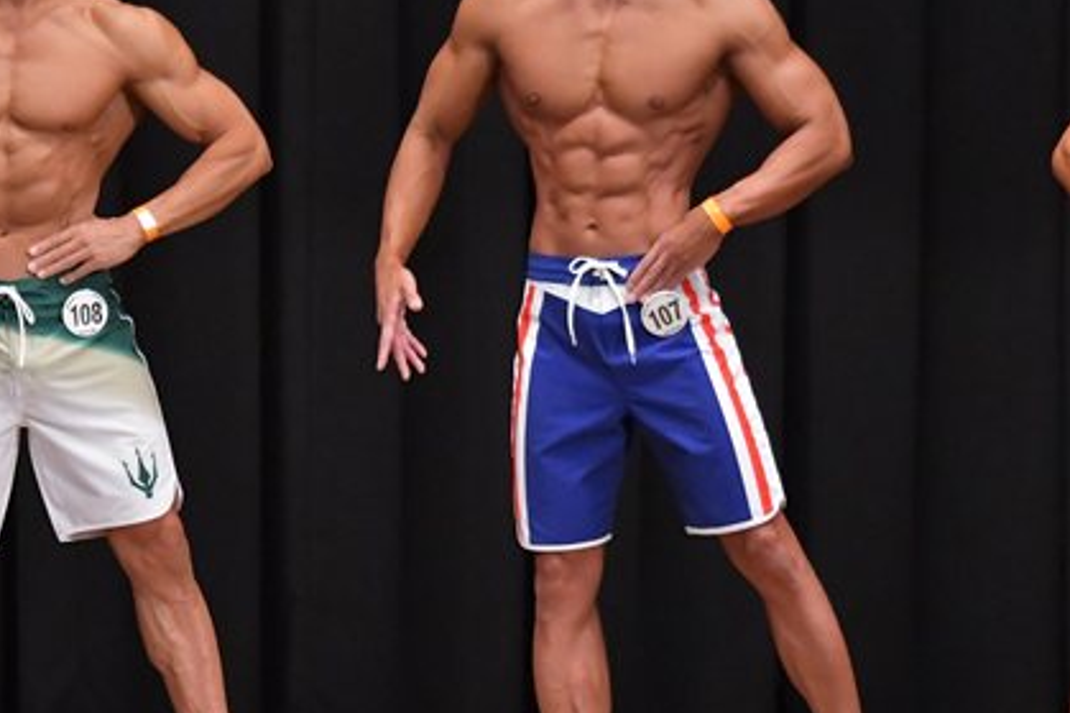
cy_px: 319
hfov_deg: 5.5
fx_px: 11111
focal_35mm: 374
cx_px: 183
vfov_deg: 3.7
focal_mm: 135
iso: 6400
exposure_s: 1/400
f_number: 5.6
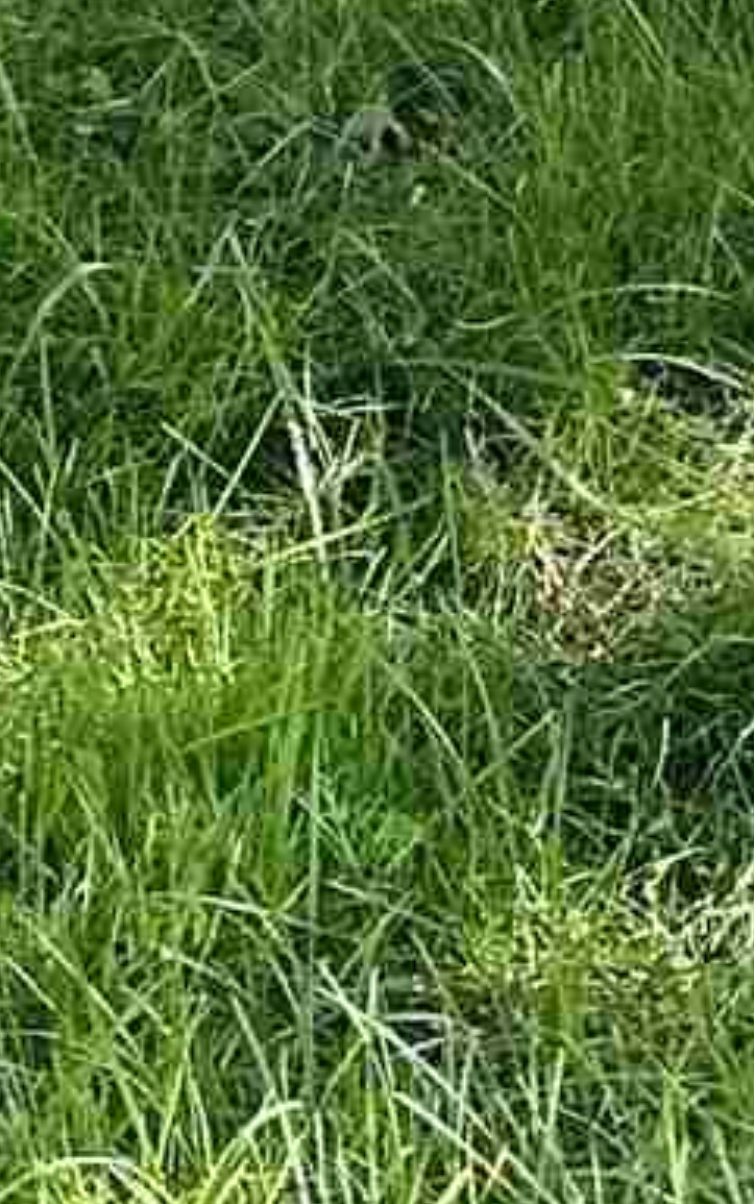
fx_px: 6667
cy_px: -2089
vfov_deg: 8.9
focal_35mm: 203
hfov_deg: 5.9
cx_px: -1689
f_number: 1.78
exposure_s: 1/354
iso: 80
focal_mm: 6.86
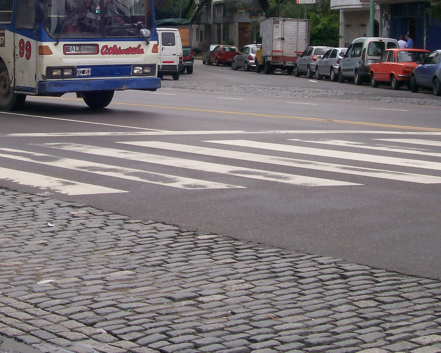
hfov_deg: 19.2
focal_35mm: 99
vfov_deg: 15.4
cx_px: 112
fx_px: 1292
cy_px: 61
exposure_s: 1/266
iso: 80
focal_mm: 9.4
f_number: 6
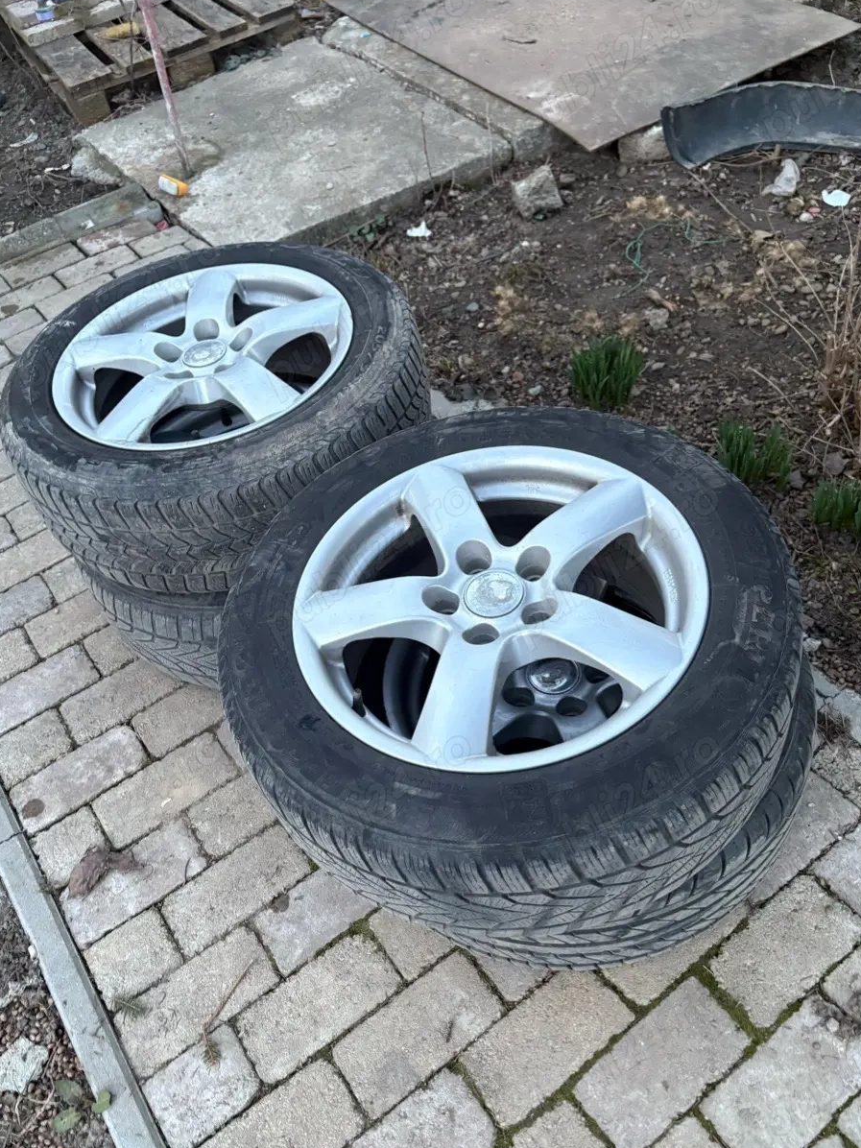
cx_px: 431
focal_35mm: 29
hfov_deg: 48.2
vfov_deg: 61.6
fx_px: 962
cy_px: 601
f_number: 1.6
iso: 320
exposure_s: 1/60
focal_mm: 5.96
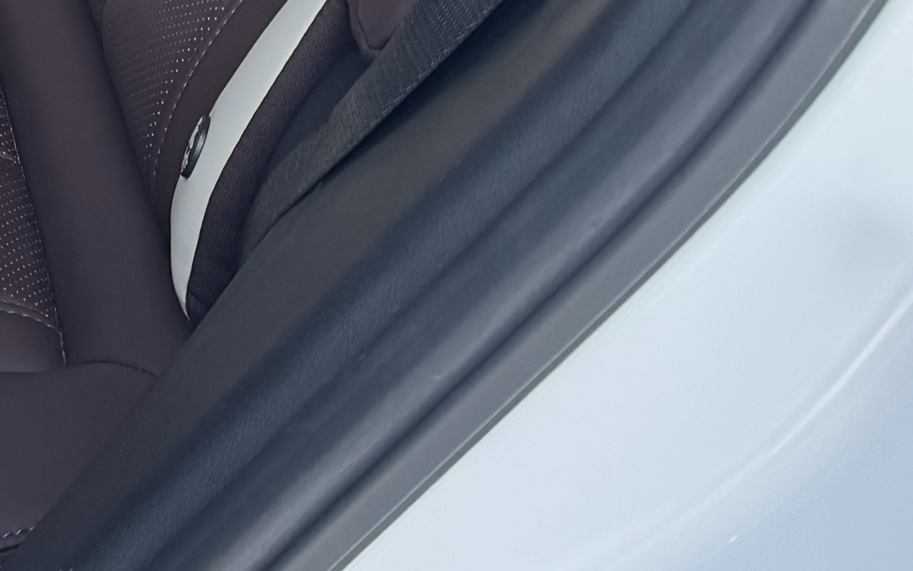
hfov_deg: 15.7
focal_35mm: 110
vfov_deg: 10.5
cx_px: -807
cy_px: -738
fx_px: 2737
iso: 80
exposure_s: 1/488
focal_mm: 6.76
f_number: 1.78
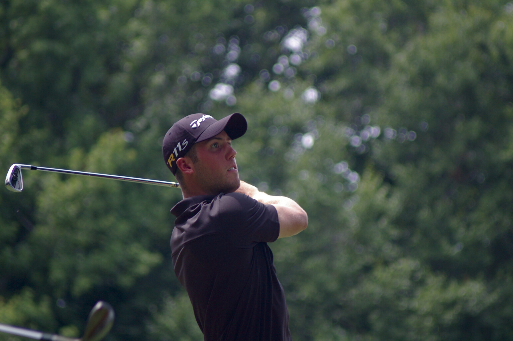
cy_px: 170
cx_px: 256
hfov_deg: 6.5
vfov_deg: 4.4
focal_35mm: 315
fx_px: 4485
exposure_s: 1/350
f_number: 5.6
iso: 400
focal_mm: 210
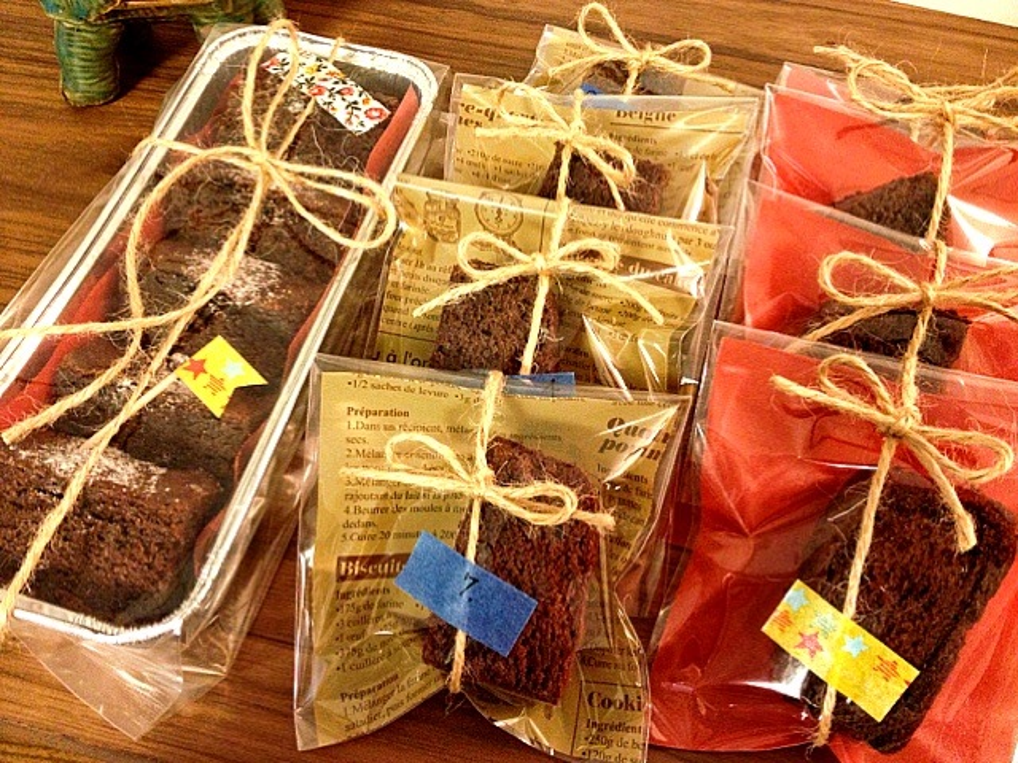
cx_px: 509
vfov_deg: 40.7
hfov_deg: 52.6
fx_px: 1029
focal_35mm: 35
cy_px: 382
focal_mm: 4.28
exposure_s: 1/20
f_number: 2.4
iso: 320
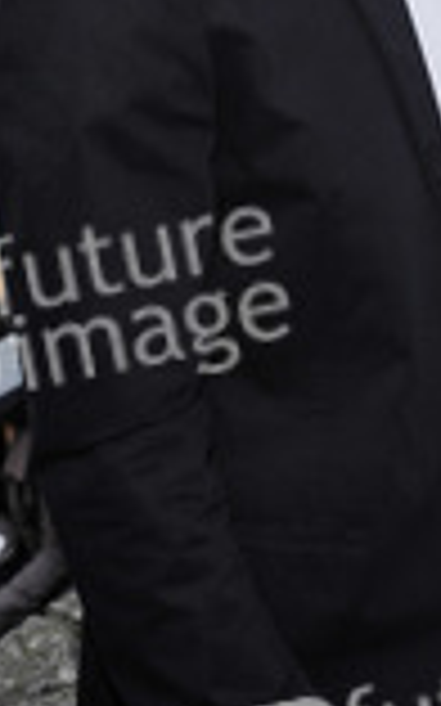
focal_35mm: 88
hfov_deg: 14.3
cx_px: 549
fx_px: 1694
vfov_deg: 23.0
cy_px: 90
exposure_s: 1/160
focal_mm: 34
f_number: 5.6
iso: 640
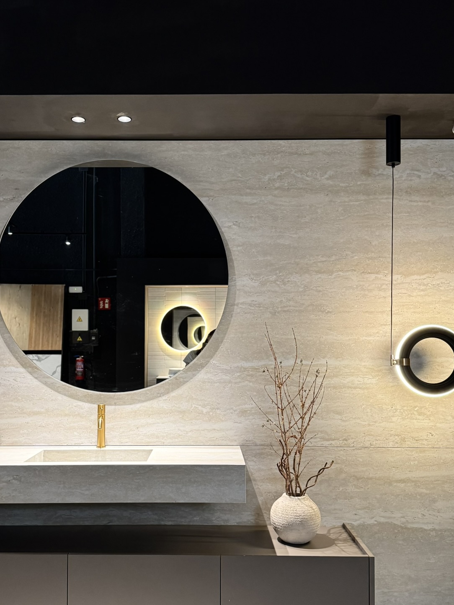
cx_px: 194
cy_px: 348
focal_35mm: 34
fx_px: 595
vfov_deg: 53.7
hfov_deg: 41.7
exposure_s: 1/50
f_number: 1.78
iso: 320
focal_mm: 6.76
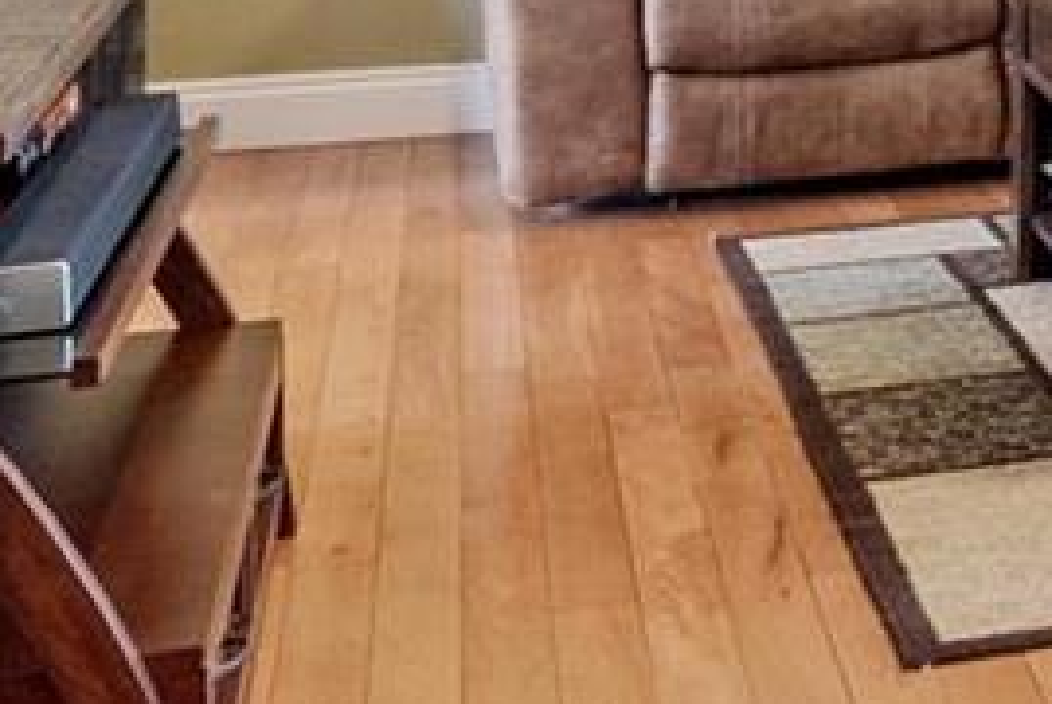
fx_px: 2779
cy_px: -379
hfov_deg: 16.6
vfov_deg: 13.5
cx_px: 2057
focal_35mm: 95
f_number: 6.3
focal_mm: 8
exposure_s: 1/10
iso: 400
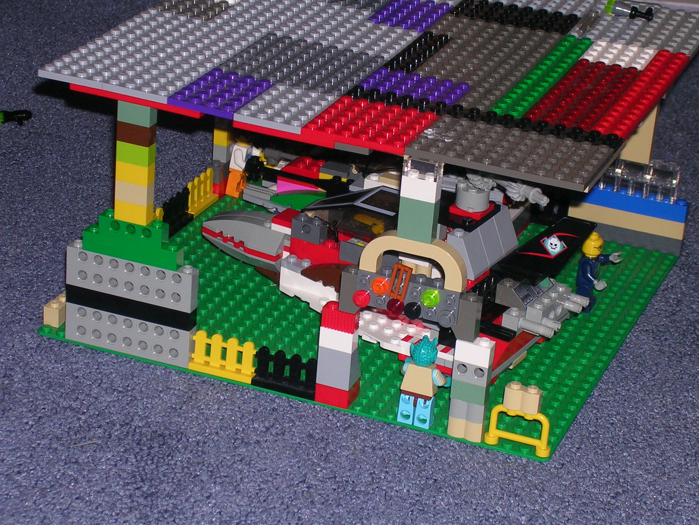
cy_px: 262
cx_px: 350
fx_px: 2322
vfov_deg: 12.9
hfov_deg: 17.1
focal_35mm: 115
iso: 65
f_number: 4.9
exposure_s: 1/60.1
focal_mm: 17.4
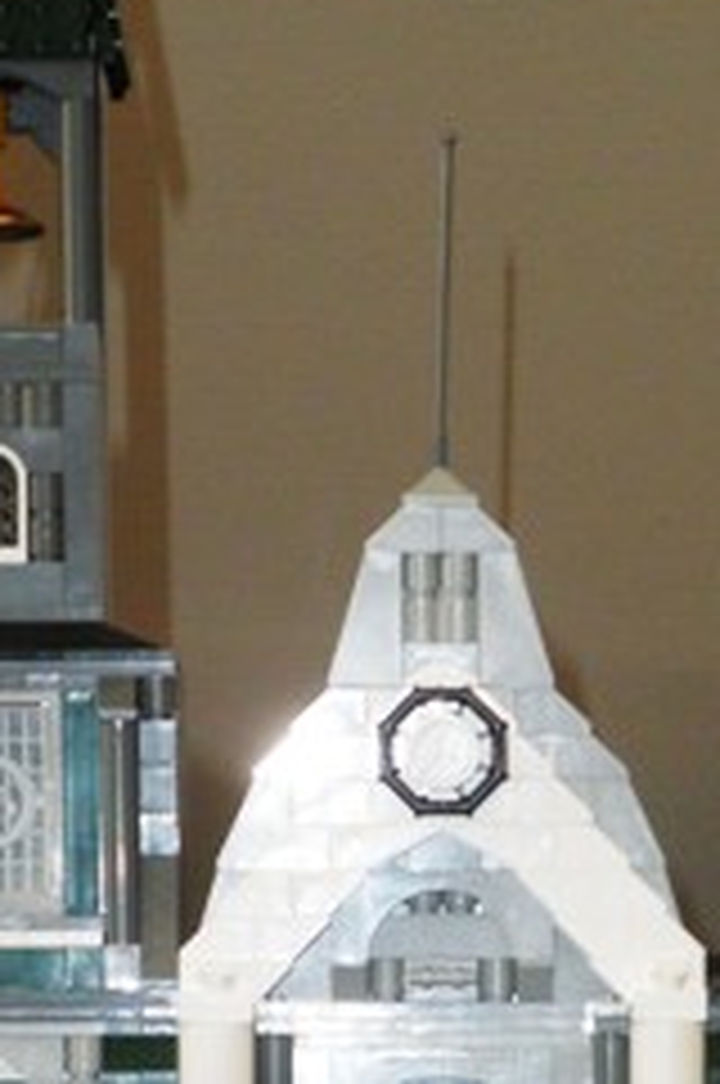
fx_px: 4994
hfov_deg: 8.2
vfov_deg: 12.3
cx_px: 468
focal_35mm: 166
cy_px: 1084
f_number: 3.9
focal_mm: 10.7
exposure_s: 1/80
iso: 160
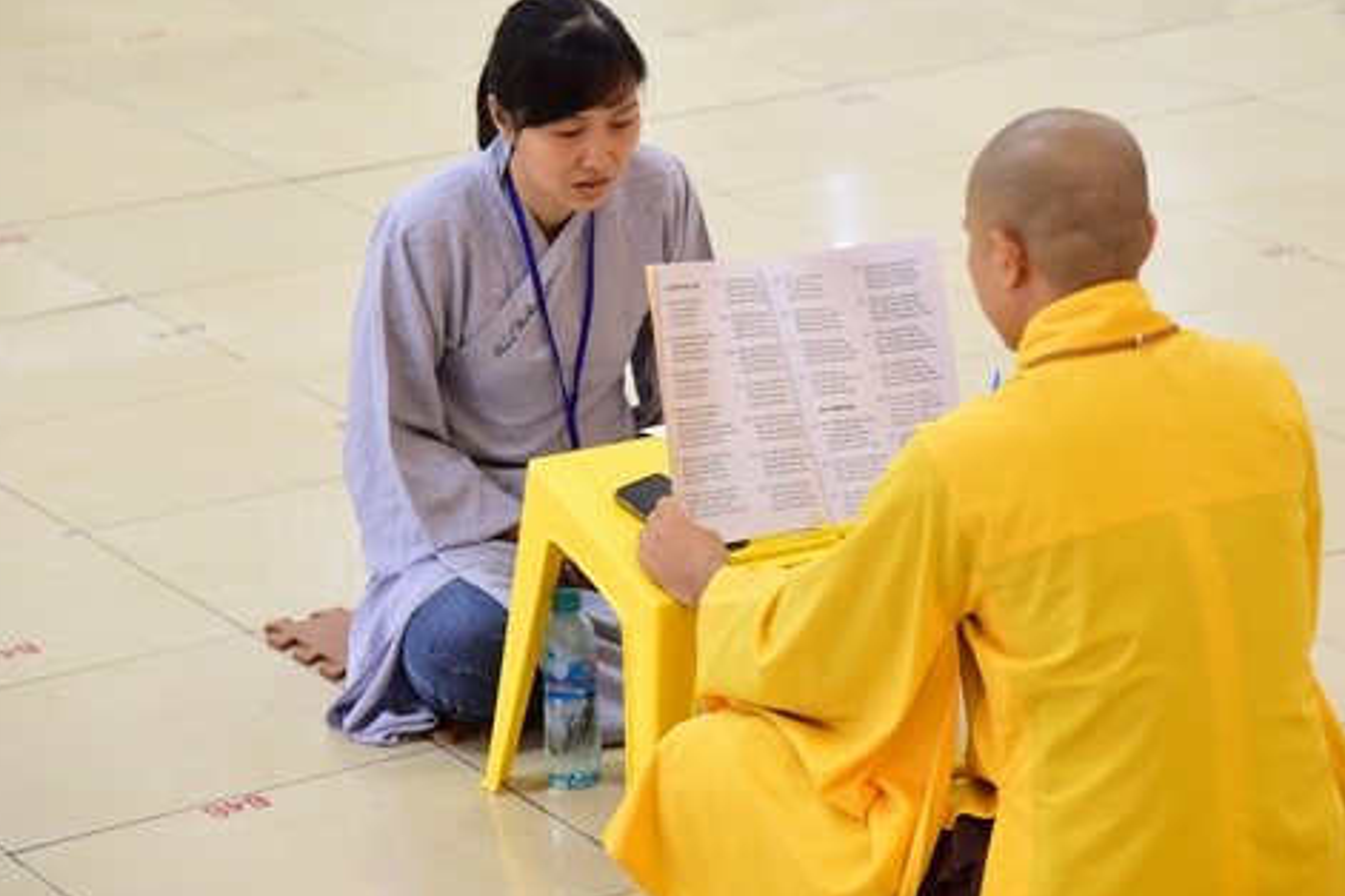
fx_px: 5417
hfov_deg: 14.2
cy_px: 291
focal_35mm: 145
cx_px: 745
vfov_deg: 9.5
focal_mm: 105
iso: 1000
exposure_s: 1/30
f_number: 4
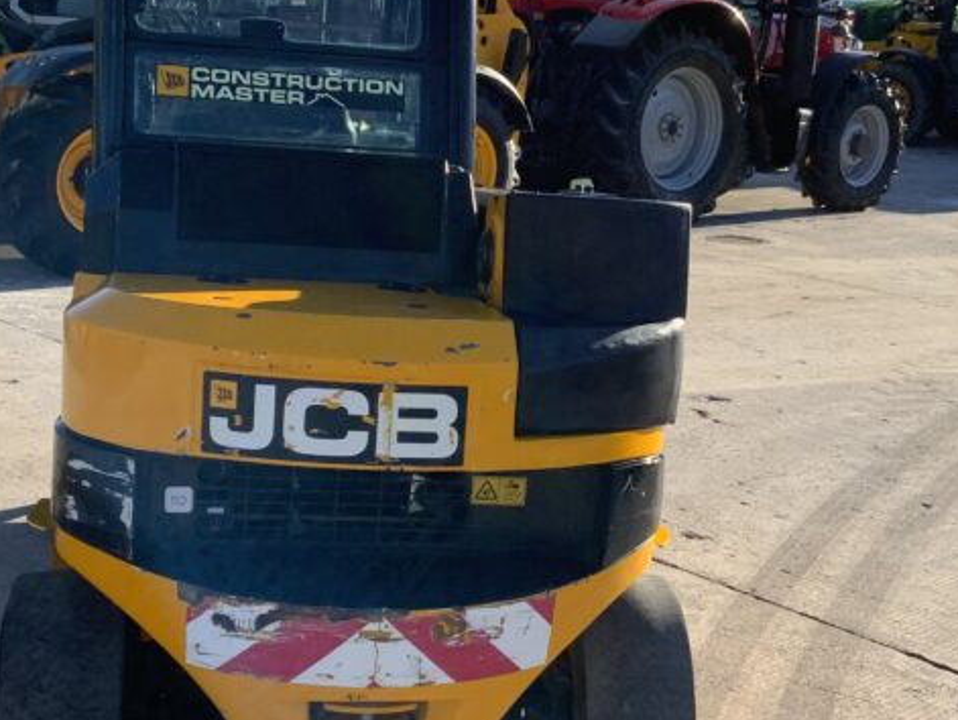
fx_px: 1745
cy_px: 395
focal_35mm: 63
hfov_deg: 30.7
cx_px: 545
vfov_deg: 23.3
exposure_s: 1/1076
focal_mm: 3
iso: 16
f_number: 1.8
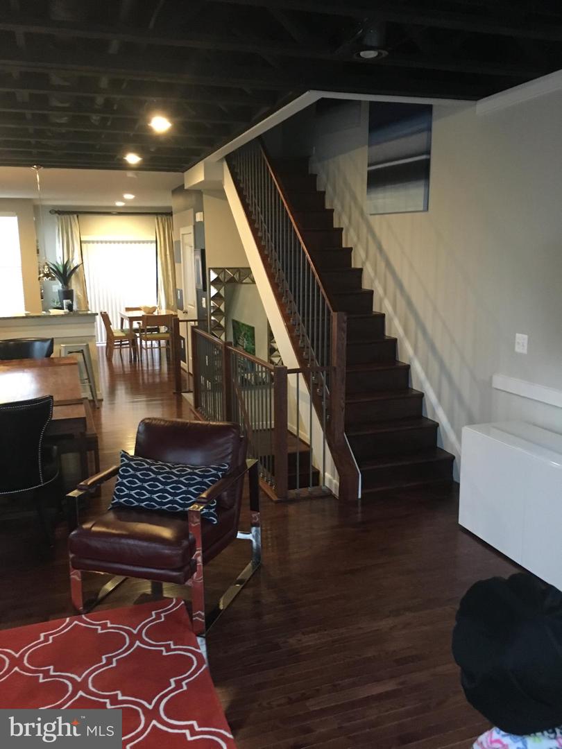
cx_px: 281
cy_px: 374
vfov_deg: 61.7
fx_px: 628
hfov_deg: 48.2
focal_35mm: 29
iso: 250
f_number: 2.2
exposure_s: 1/15
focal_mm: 4.15
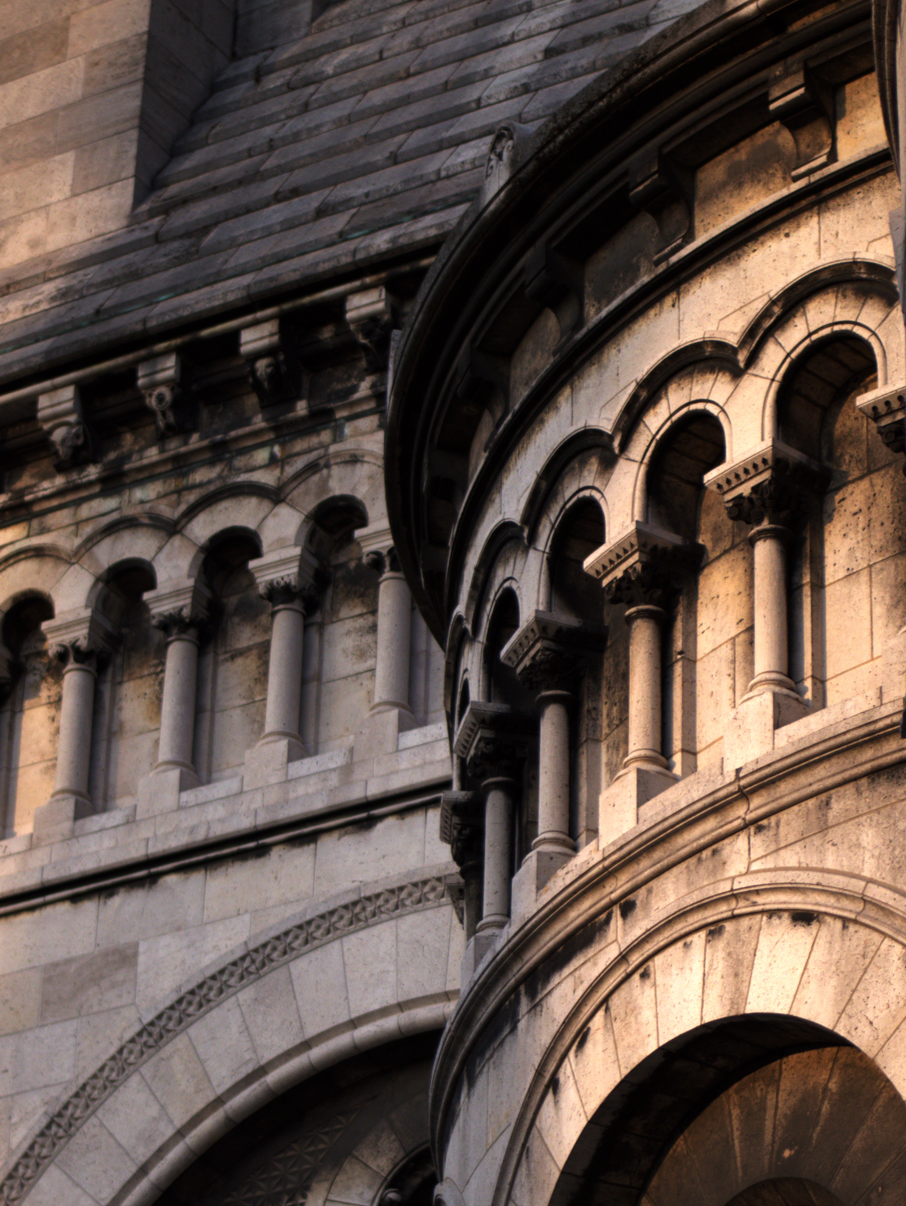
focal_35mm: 134
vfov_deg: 14.7
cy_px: 838
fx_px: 4672
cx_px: 702
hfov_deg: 11.0
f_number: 1.7
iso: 200
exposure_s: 1/4000
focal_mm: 43
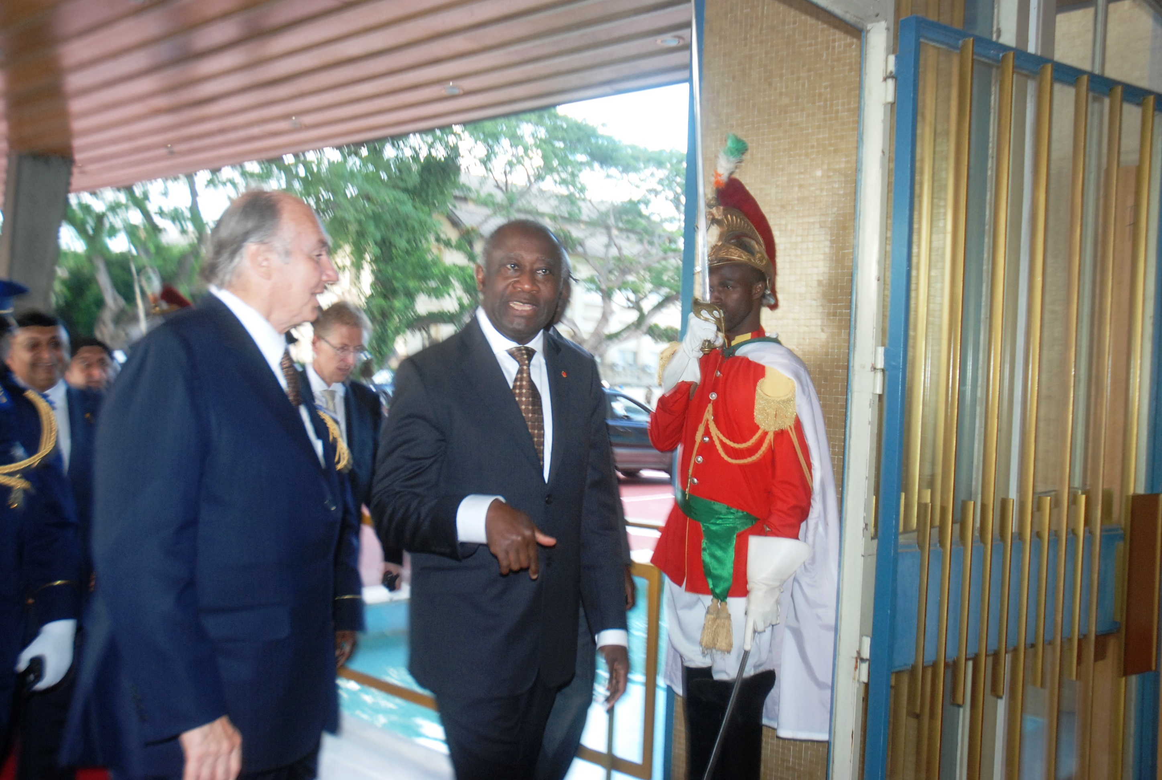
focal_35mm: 36
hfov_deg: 53.0
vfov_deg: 37.0
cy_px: 390
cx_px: 581
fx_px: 1164
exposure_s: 1/60
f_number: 4.5
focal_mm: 24
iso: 500
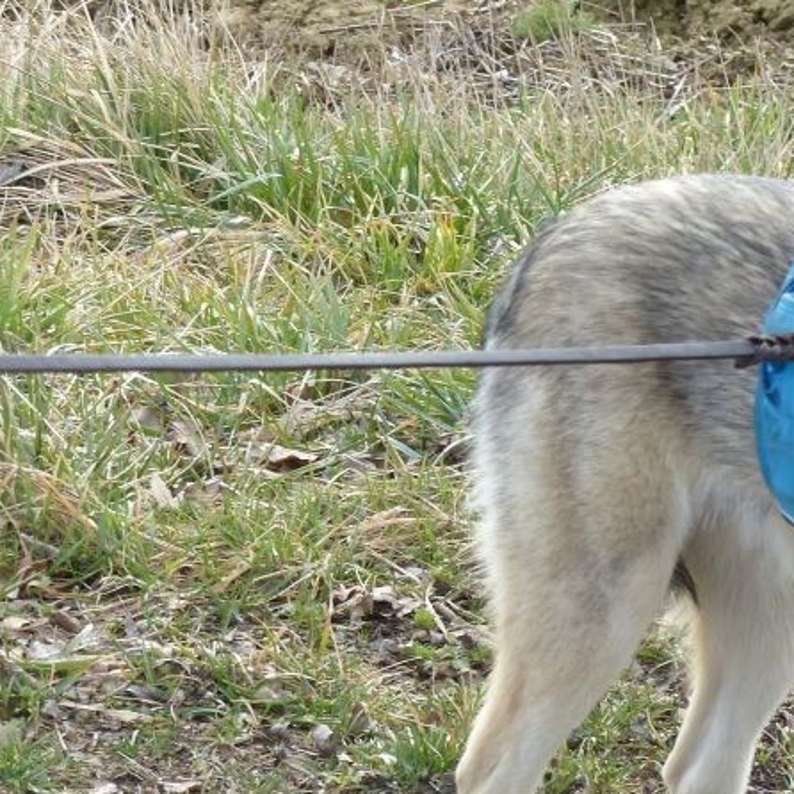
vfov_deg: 4.8
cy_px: 620
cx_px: 847
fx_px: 9420
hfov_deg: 4.8
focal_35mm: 363
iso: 160
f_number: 4
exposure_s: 1/320
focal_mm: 33
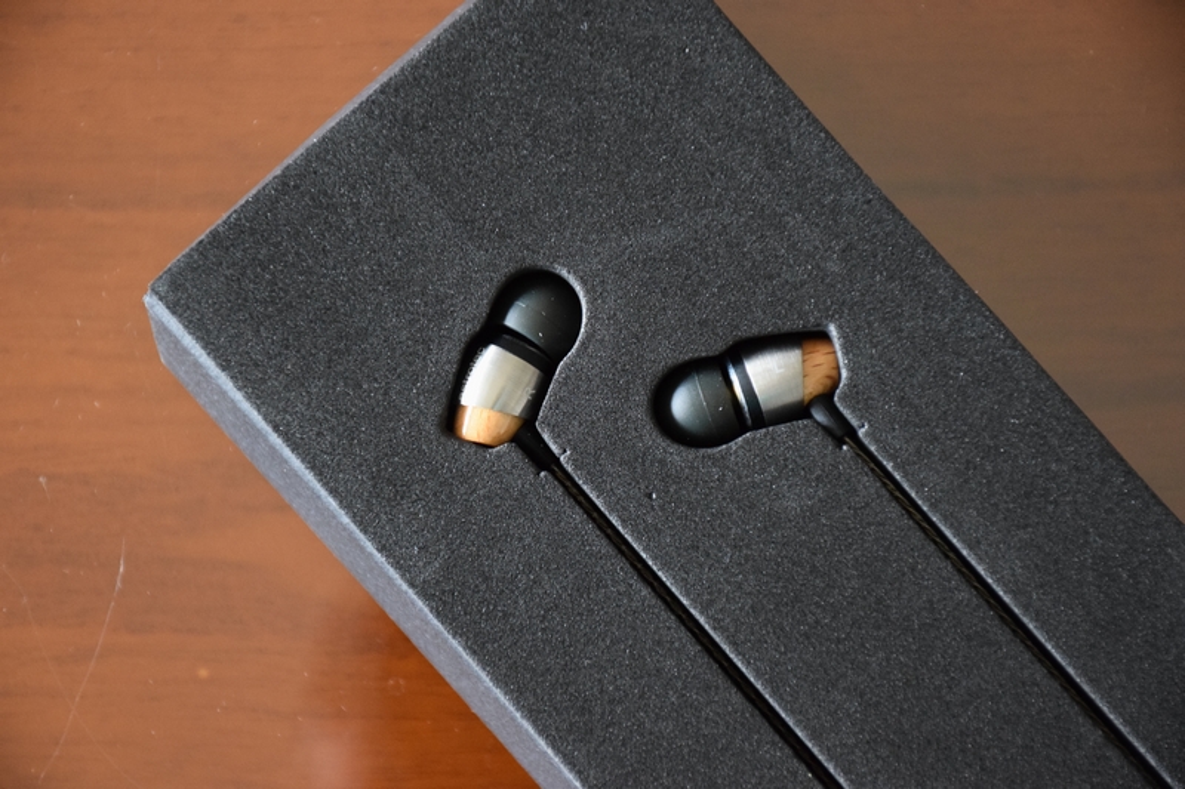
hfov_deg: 13.7
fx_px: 4936
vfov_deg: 9.1
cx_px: 592
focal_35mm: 150
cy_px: 394
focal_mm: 100
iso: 3200
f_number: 5.6
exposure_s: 1/15
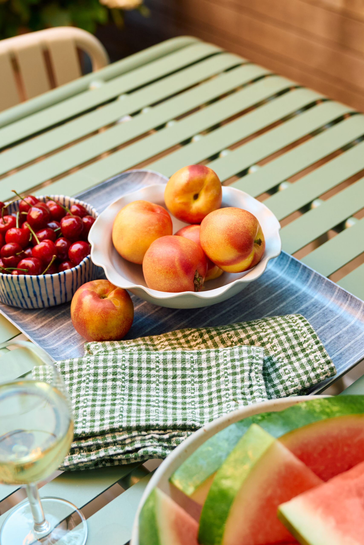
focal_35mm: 57
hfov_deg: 23.8
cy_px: 272
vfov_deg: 35.0
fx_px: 864
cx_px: 182
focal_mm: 38
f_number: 3.2
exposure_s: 1/250
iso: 800
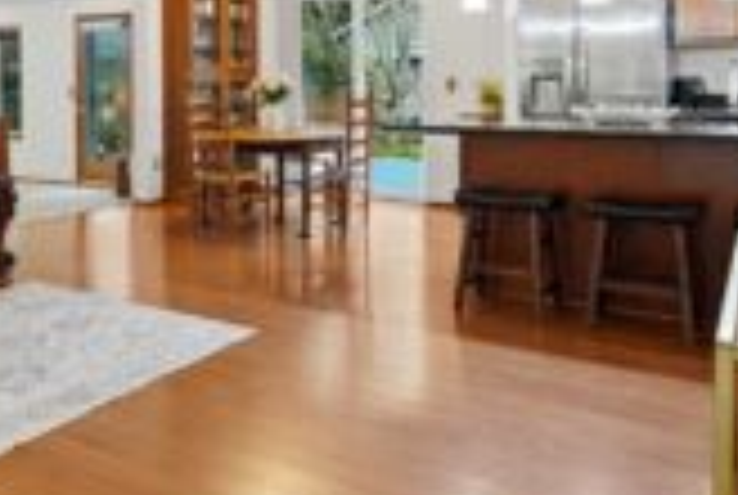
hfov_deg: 47.8
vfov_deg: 33.1
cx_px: 194
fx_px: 801
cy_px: 83
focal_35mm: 39
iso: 400
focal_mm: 16
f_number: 9
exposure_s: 1/50
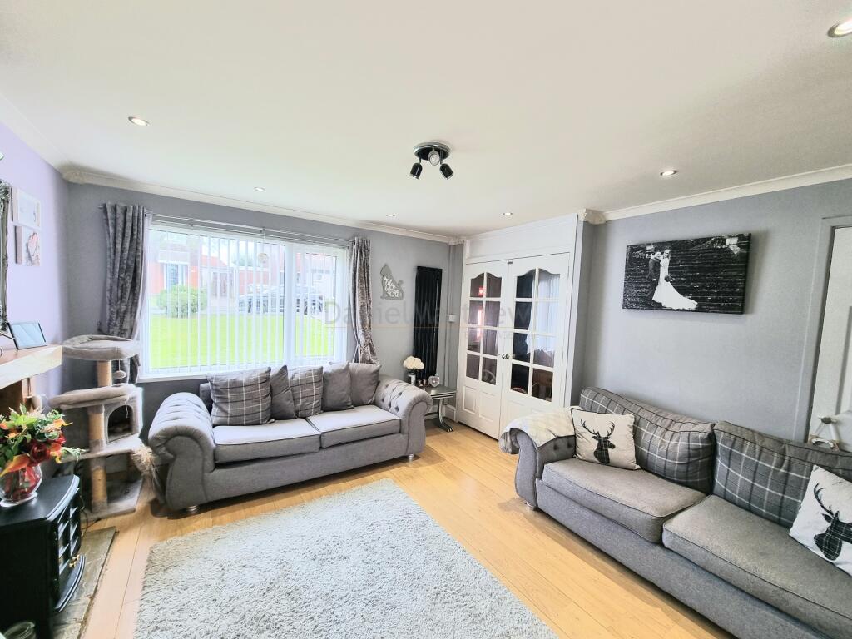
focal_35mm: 13
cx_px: 426
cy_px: 320
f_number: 2.2
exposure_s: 1/100
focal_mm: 2.2
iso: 100
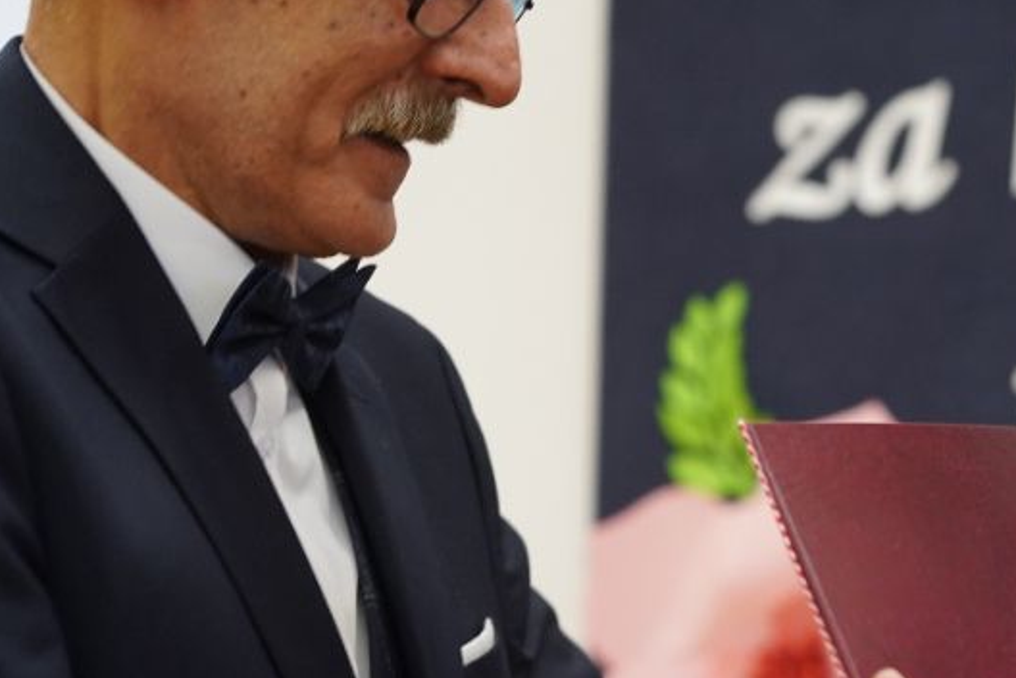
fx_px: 5700
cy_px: 427
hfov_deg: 10.1
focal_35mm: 202
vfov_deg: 6.8
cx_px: 1056
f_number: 4
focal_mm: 82
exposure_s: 1/125
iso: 1600
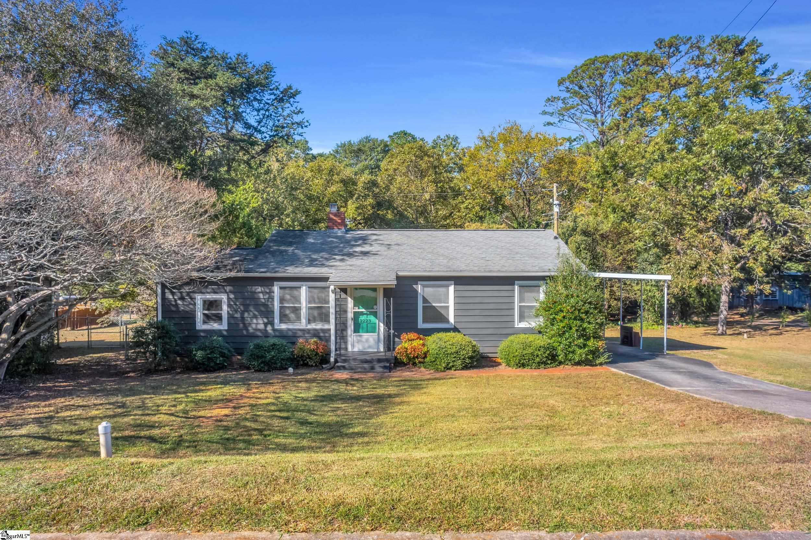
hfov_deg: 78.6
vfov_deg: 57.2
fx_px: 495
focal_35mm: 22
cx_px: 406
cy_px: 270
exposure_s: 1/125
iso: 110
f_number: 2.8
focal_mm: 8.38
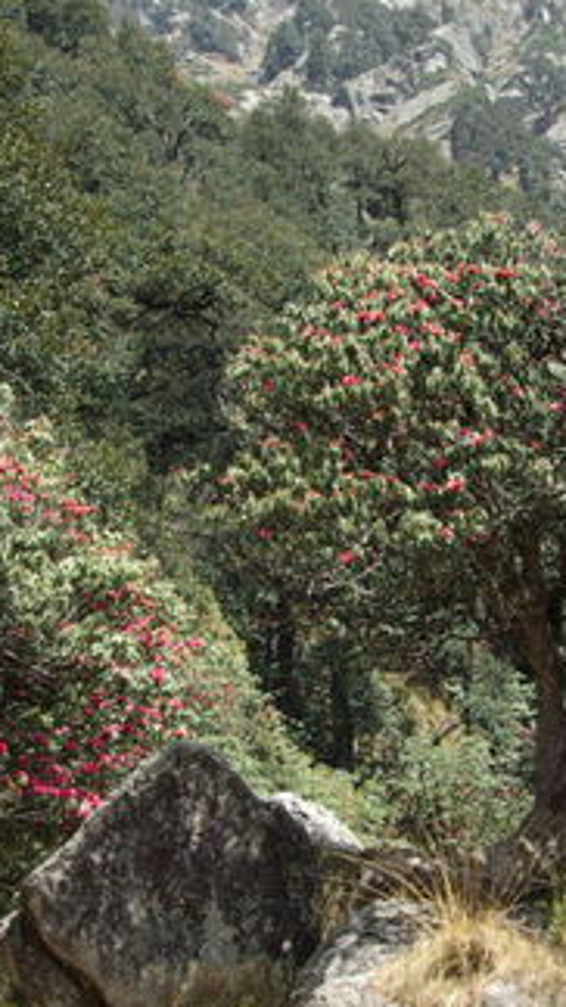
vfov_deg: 24.5
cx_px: 383
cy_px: 514
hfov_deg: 13.9
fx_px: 2324
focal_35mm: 87
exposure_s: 1/90
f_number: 4.5
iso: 100
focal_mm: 28
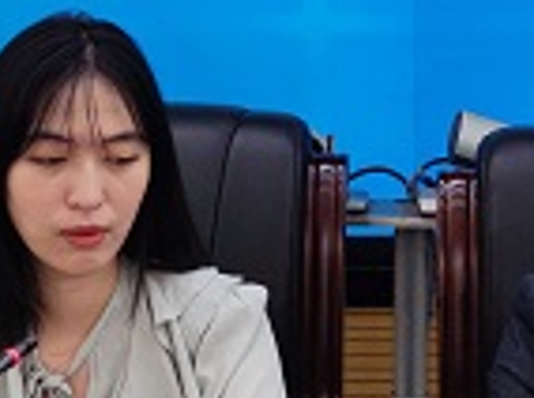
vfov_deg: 10.5
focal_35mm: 141
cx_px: 410
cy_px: 88
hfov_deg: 14.0
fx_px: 2171
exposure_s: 1/45
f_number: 1.69
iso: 368
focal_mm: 6.72
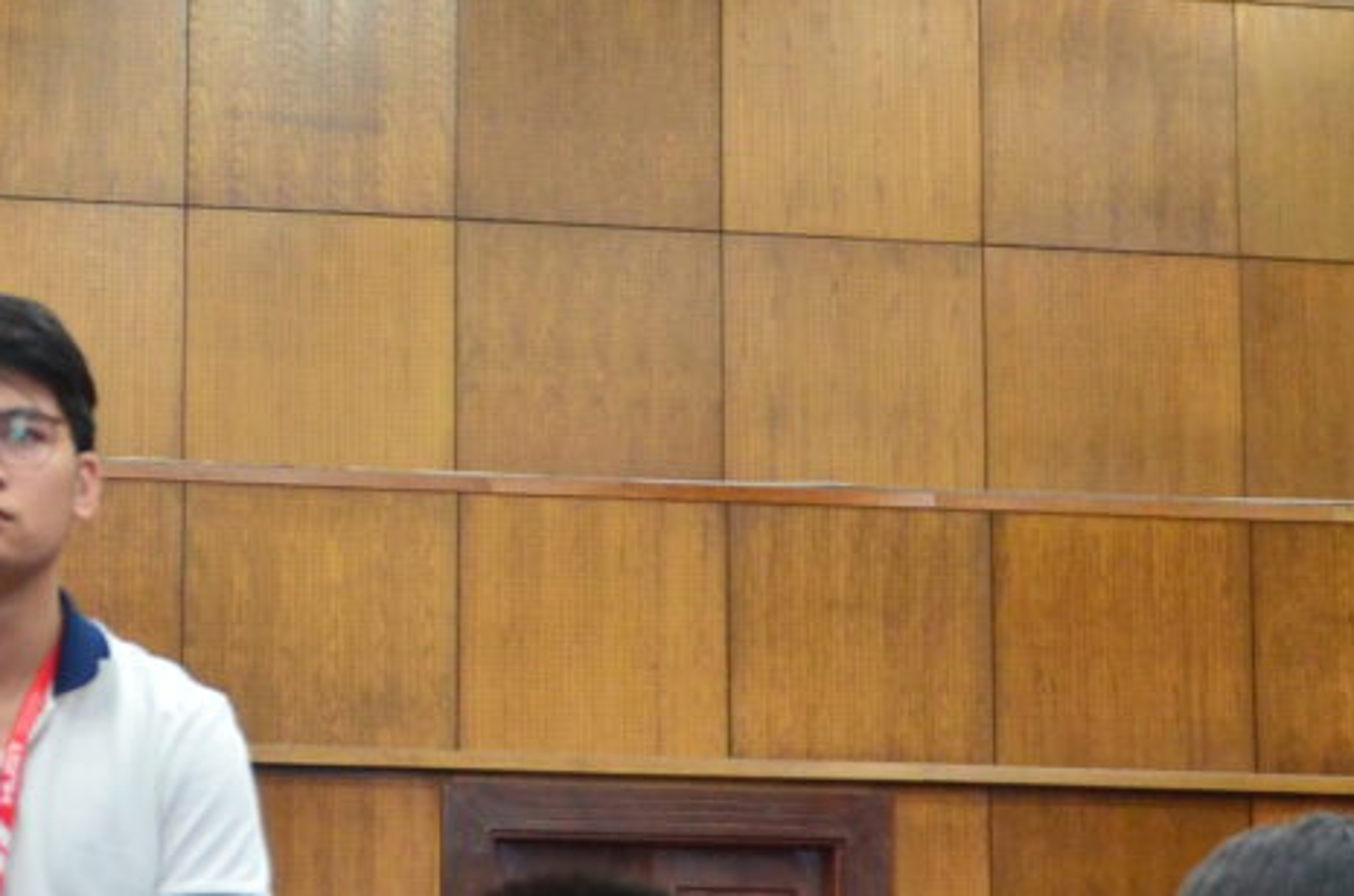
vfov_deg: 11.5
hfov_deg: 16.8
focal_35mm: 119
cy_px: 519
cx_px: -32
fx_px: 4467
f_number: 3.8
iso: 1000
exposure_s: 1/60
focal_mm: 24
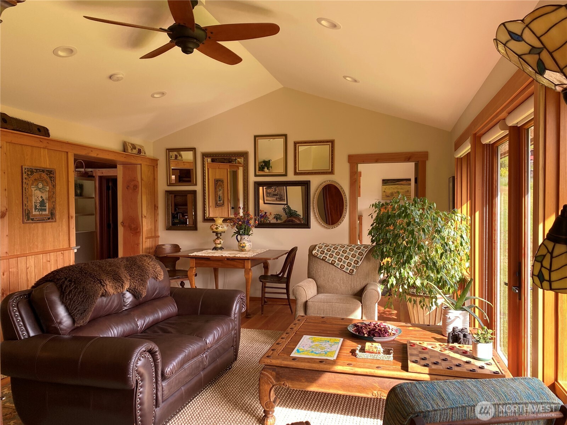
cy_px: 212
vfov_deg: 53.1
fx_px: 426
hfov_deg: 67.3
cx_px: 284
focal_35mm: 26
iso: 64
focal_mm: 4.25
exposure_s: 1/121
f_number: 1.8
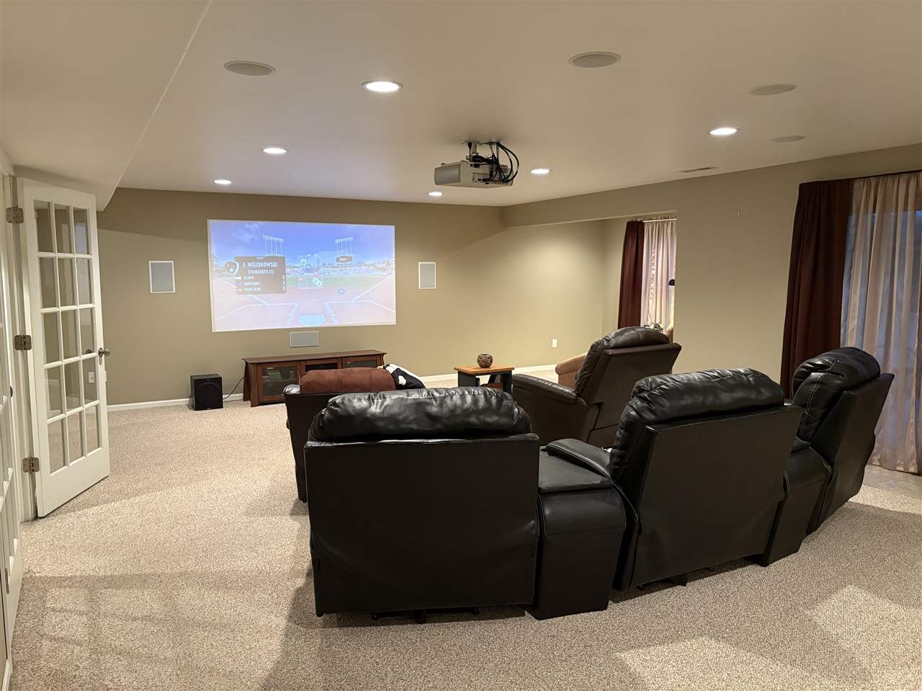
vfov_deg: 53.0
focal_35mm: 26
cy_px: 346
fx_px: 692
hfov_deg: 67.3
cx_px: 461
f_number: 1.6
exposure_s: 1/30
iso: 500
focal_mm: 5.96
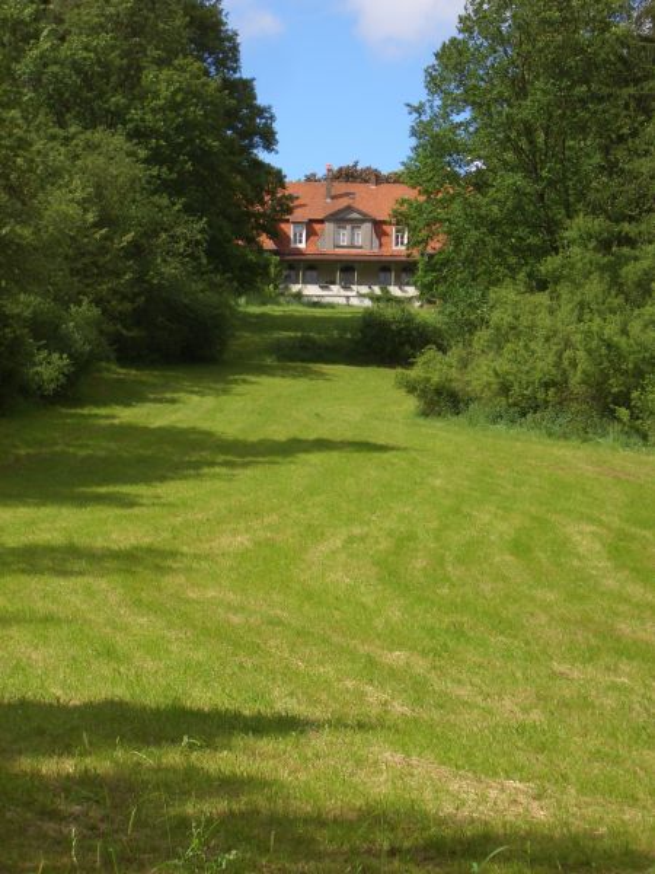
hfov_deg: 16.8
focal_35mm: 88
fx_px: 2220
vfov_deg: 22.3
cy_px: 437
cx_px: 328
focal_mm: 14.6
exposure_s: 1/400
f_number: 4.4
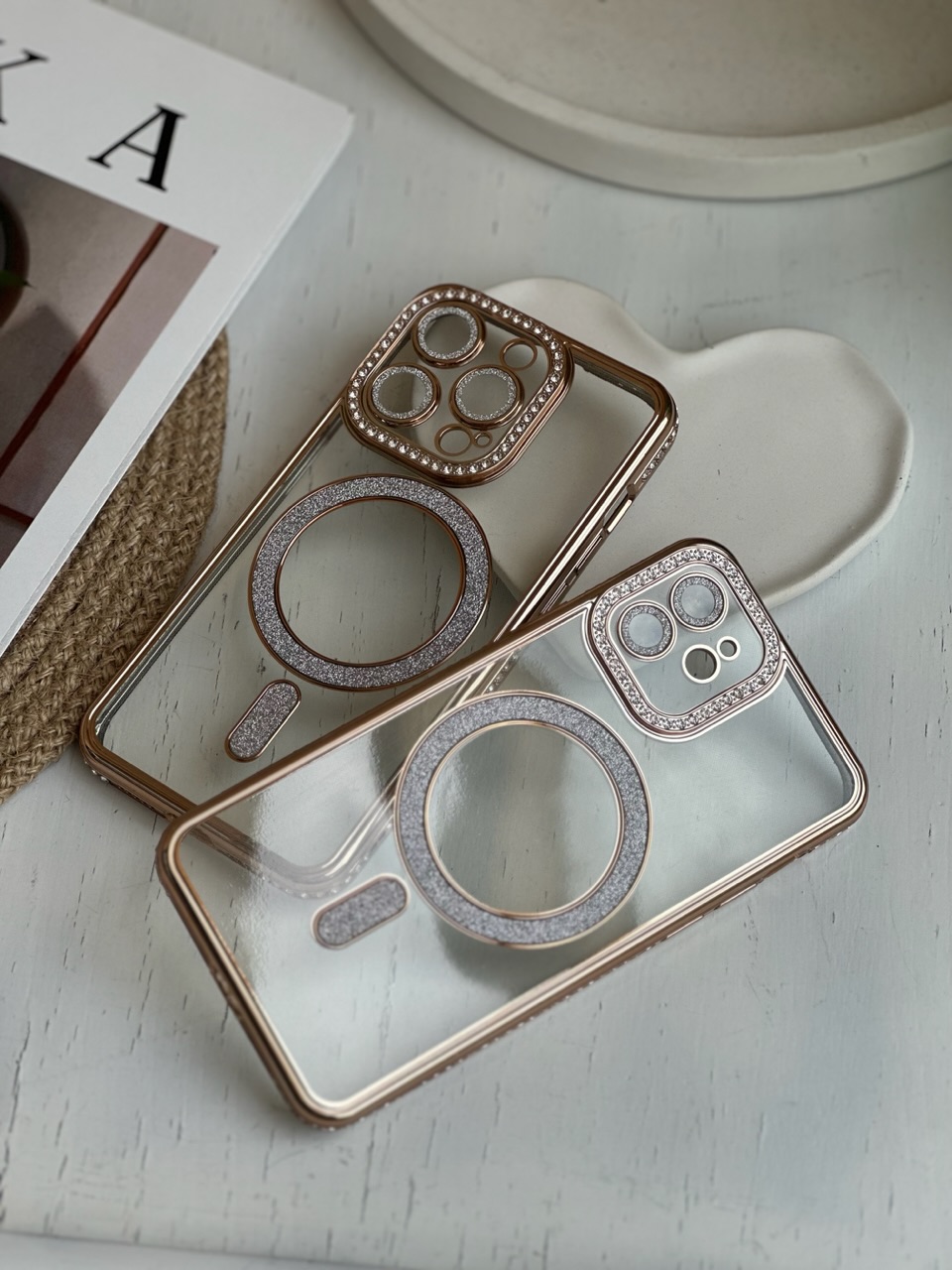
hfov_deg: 19.1
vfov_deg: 25.3
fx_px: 2824
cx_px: 476
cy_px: 635
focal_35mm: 77
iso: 25
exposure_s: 1/244
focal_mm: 9
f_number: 2.8
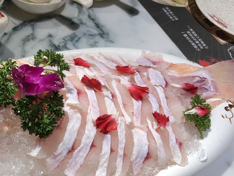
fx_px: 311
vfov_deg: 31.4
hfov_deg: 40.1
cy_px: 109
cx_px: 60
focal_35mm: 46
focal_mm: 3.99
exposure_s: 1/100
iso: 25
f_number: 1.8
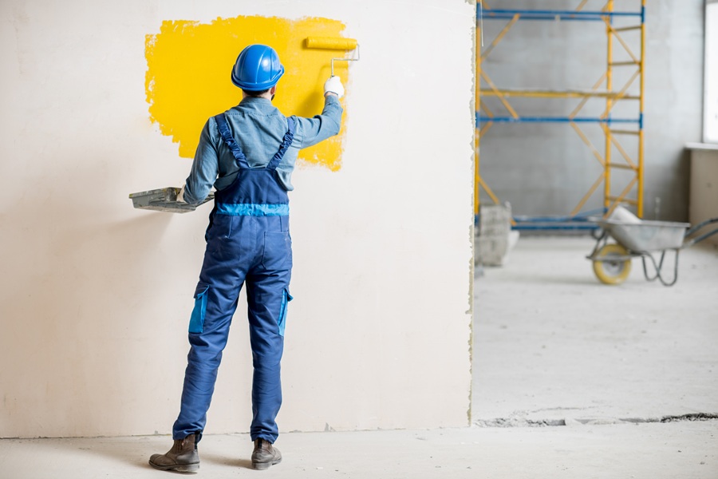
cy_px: 240
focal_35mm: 85
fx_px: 1695
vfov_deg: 16.1
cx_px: 359
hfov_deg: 23.9
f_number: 2.2
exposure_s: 1/160
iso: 200
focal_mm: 85
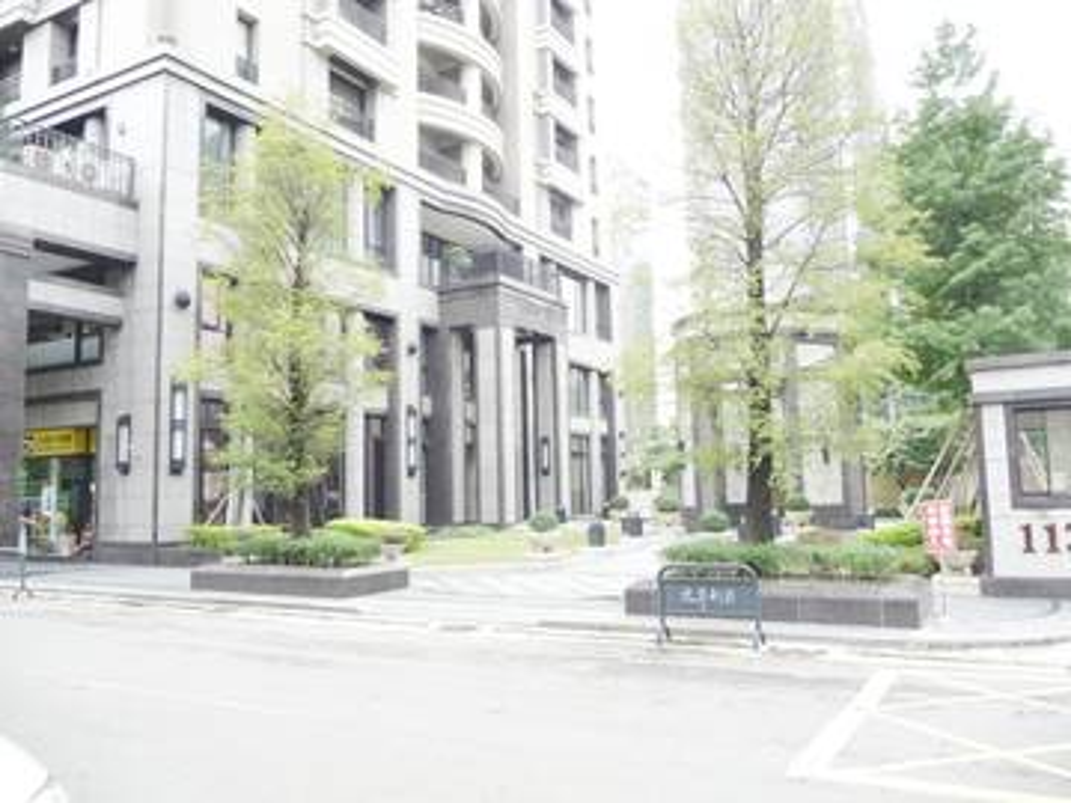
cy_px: 402
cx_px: 536
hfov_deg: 63.4
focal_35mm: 28
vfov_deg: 49.7
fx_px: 866
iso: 100
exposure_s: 1/125
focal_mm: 4.7
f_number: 3.3
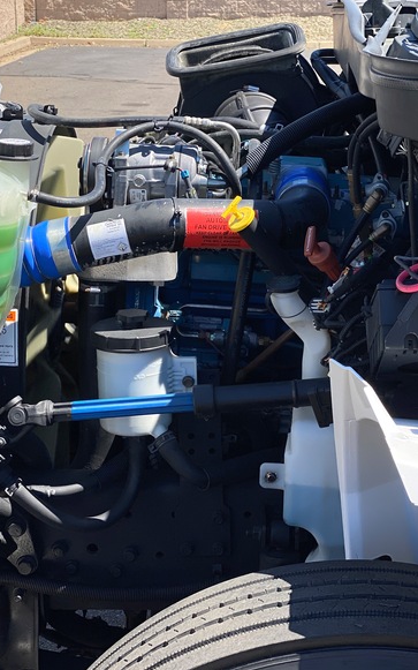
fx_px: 1349
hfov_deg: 17.6
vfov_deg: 27.9
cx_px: 228
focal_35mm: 74
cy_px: 335
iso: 20
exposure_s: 1/1546
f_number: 2
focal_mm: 6
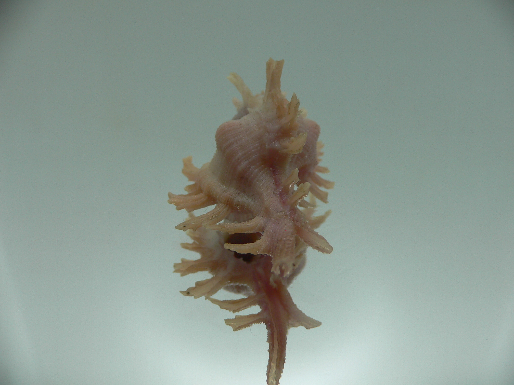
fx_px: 520
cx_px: 257
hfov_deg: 52.6
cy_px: 192
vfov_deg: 40.7
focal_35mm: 35
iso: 80
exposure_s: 1/100
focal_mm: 4.6
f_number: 2.8
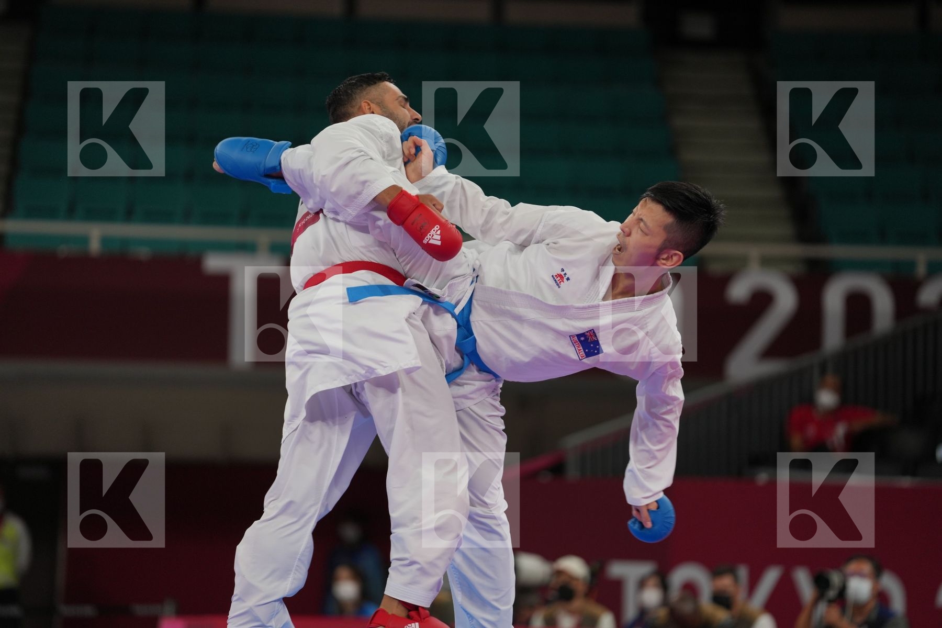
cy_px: 314
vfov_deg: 7.2
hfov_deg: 10.8
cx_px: 471
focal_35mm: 191
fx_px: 4997
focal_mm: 191
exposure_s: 1/1000
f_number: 2.8
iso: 400
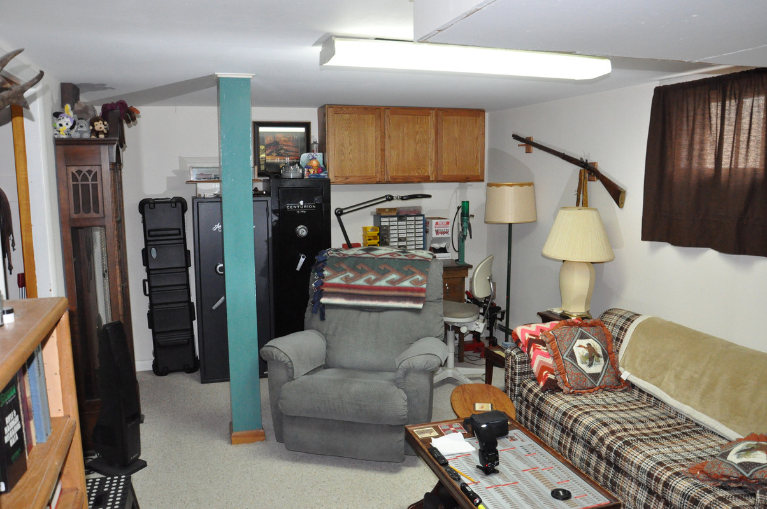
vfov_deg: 47.8
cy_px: 254
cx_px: 384
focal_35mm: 27
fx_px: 575
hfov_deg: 67.4
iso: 3200
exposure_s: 1/125
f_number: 5.6
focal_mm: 18
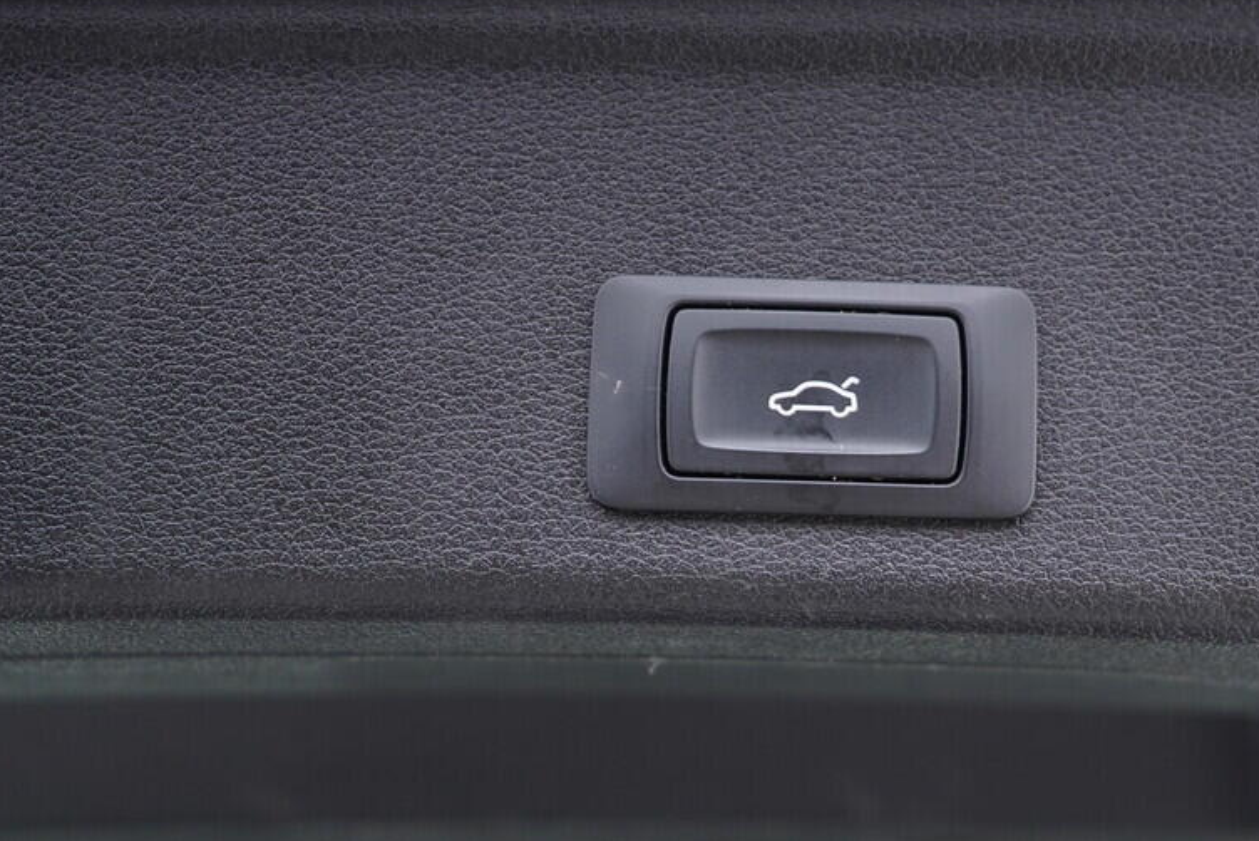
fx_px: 1714
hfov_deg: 39.8
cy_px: 550
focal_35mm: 49
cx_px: 840
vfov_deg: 27.4
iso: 320
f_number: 2.8
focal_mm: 24
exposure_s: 1/40
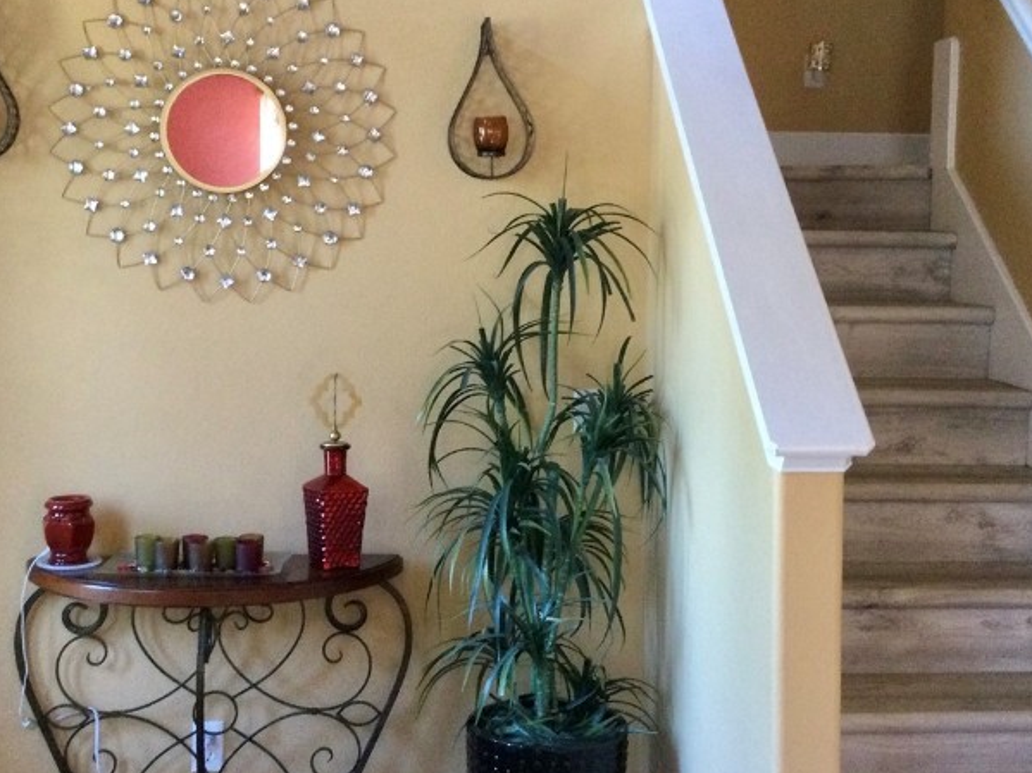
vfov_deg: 27.5
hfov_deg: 36.2
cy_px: 320
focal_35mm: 53
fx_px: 1580
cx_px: 517
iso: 200
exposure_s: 1/20
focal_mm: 3.3
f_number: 2.4
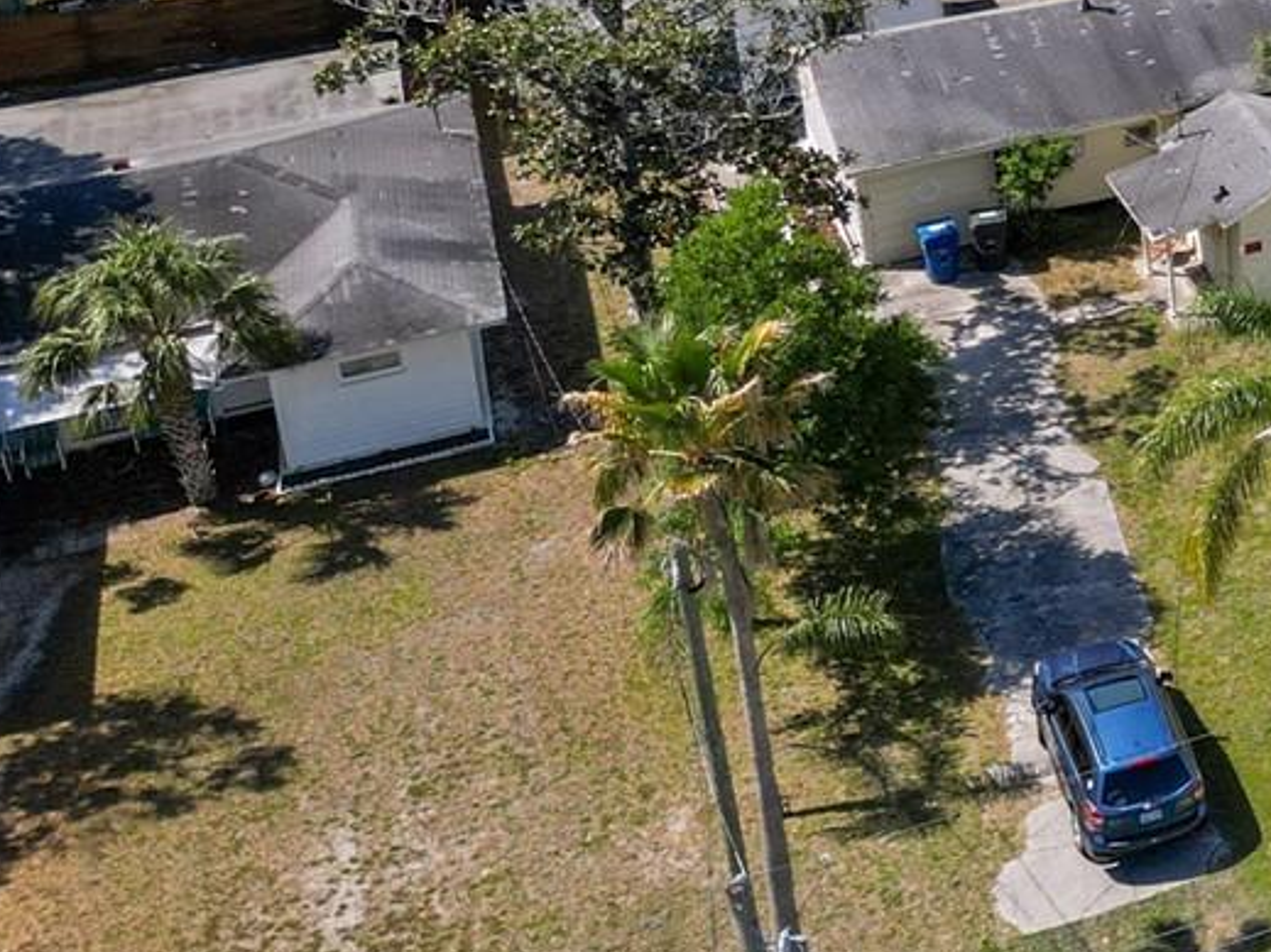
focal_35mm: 74
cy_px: -147
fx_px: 2716
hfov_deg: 22.5
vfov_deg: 18.9
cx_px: 1802
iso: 100
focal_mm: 6.72
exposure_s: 1/80
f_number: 1.7
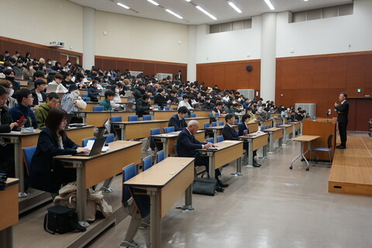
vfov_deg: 40.0
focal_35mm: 33
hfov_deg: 57.2
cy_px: 124
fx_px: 341
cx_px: 186
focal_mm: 22
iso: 1250
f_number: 4
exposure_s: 1/160
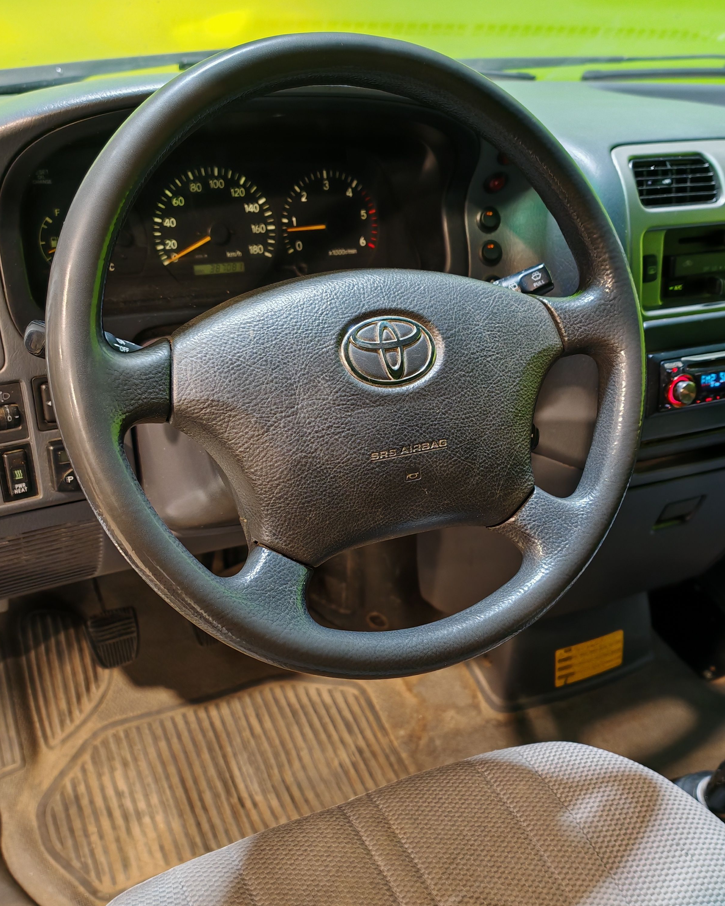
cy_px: 461
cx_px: 385
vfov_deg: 50.3
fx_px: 966
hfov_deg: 41.1
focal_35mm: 36
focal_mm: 6.83
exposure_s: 1/52
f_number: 1.4
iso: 50
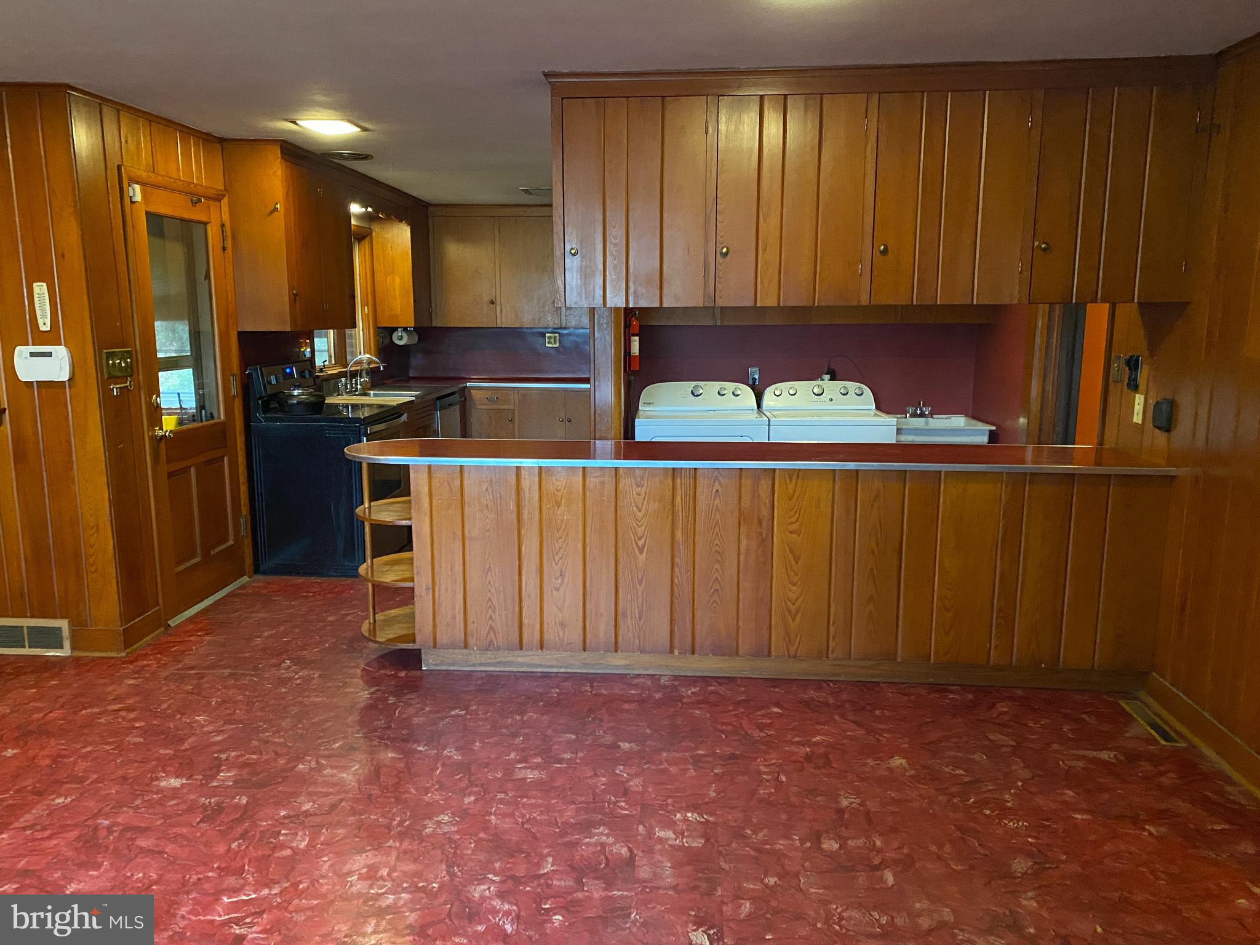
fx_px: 946
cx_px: 630
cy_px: 472
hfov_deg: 67.3
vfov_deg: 53.1
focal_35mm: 26
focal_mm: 4.25
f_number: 1.8
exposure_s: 1/30
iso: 800
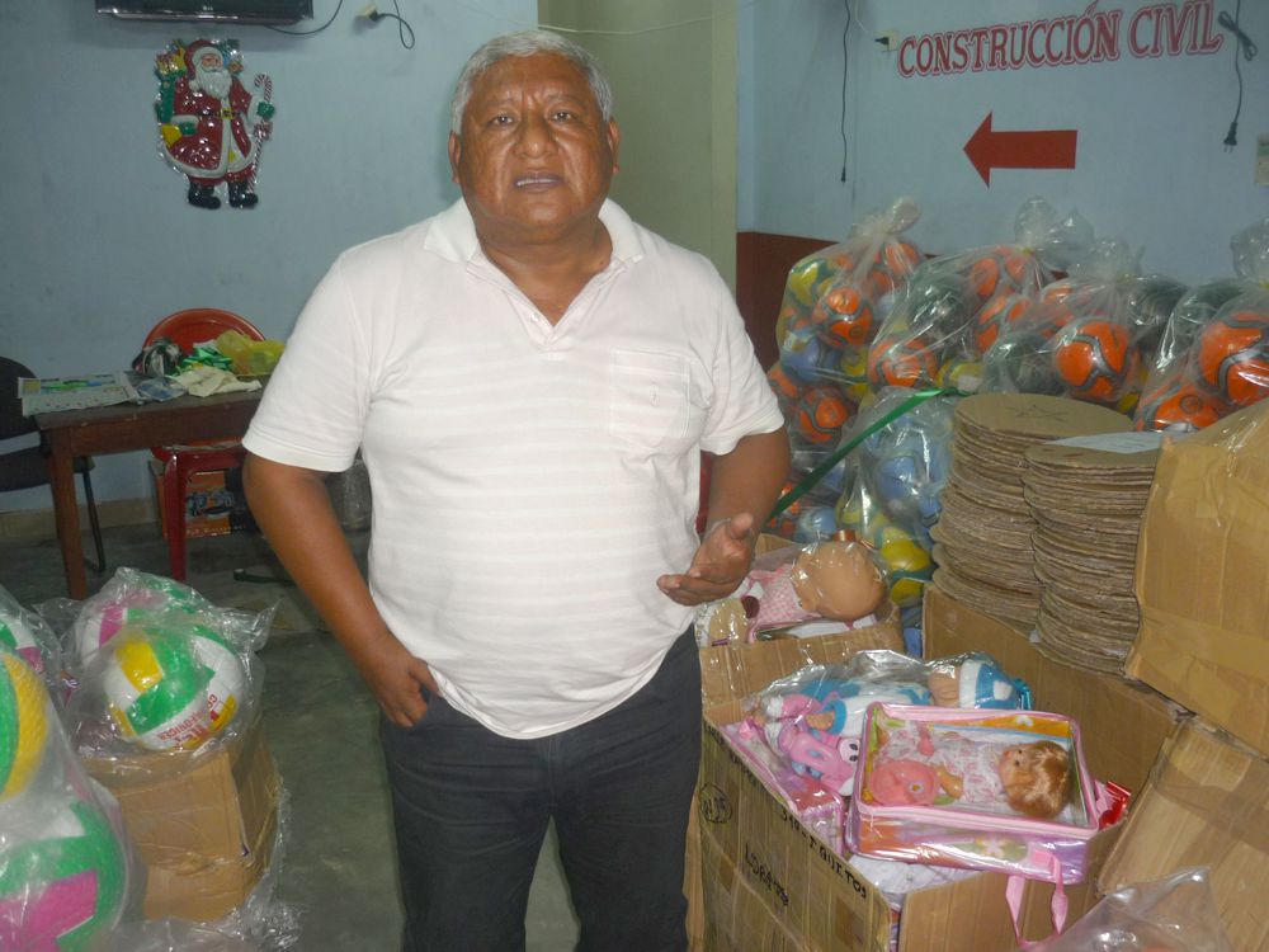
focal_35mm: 33
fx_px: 1210
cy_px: 476
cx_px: 634
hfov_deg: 55.4
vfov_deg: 42.9
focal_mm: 5.5
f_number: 2.8
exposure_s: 1/30
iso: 100
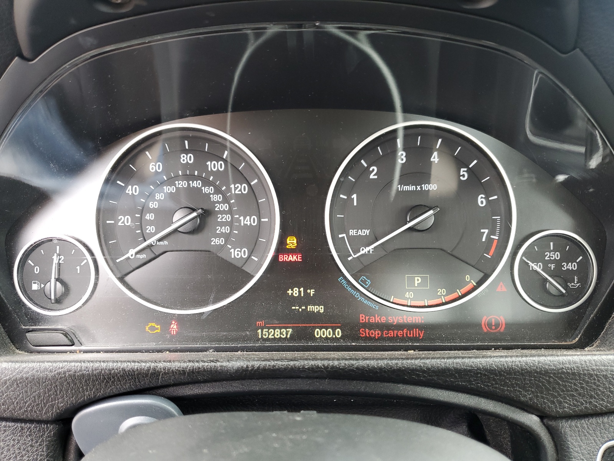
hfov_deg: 67.3
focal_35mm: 26
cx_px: 307
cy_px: 230
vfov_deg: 53.1
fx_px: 461
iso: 66
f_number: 1.5
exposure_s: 1/60.2
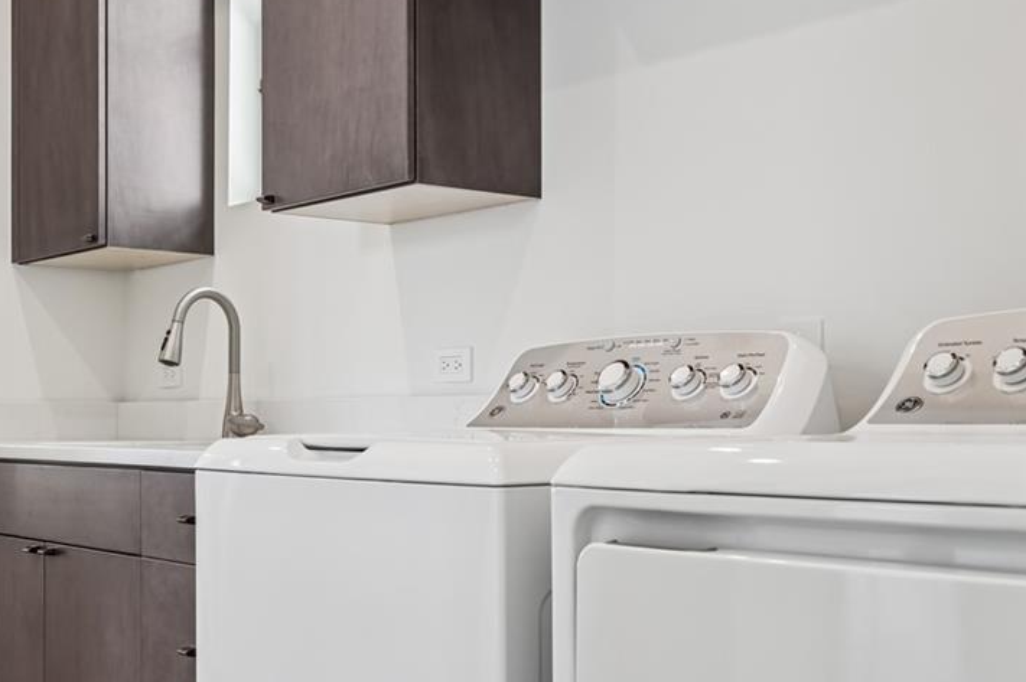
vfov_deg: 27.4
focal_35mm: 49
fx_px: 1395
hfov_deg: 39.9
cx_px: 338
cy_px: 427
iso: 200
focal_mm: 34
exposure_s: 1/13
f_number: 8
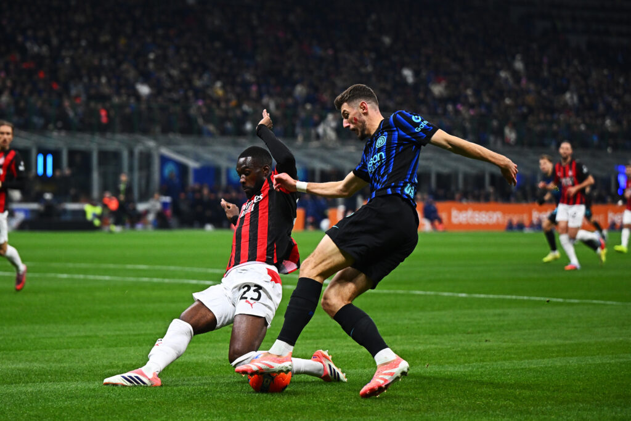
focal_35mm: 110
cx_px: 316
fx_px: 1928
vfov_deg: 12.5
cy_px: 210
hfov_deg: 18.6
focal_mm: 110
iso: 1600
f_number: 2.8
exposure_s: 1/1600
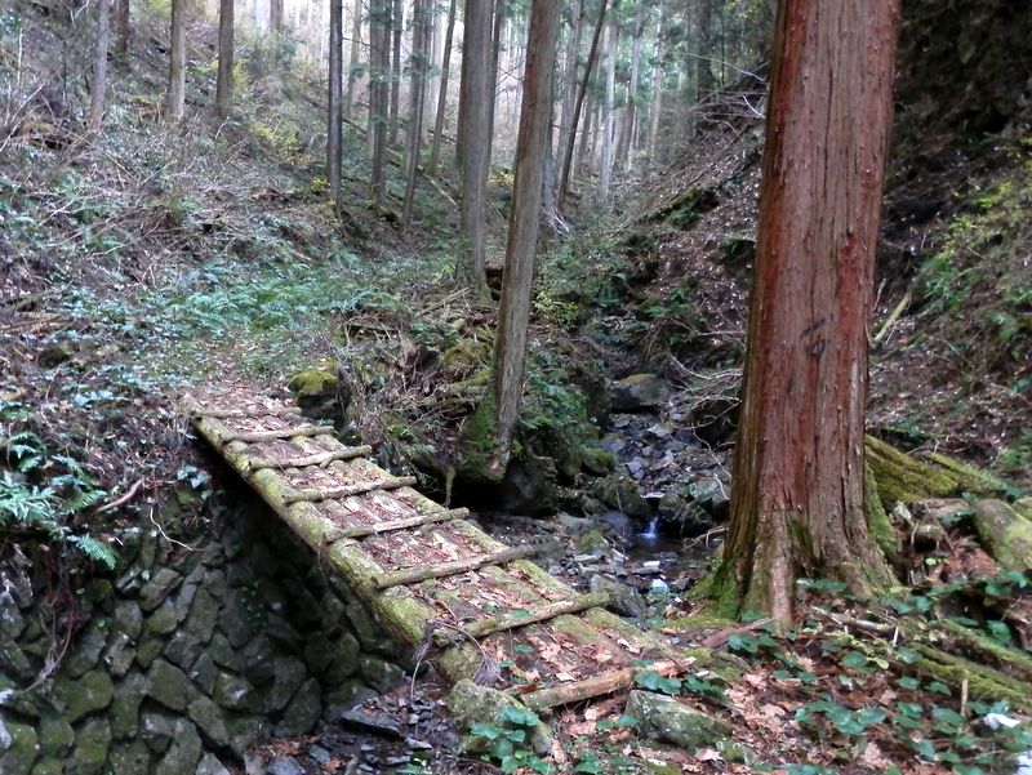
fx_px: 746
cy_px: 388
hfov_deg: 69.4
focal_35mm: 25
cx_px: 516
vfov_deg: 54.9
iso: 250
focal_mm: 4.5
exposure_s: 1/4
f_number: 3
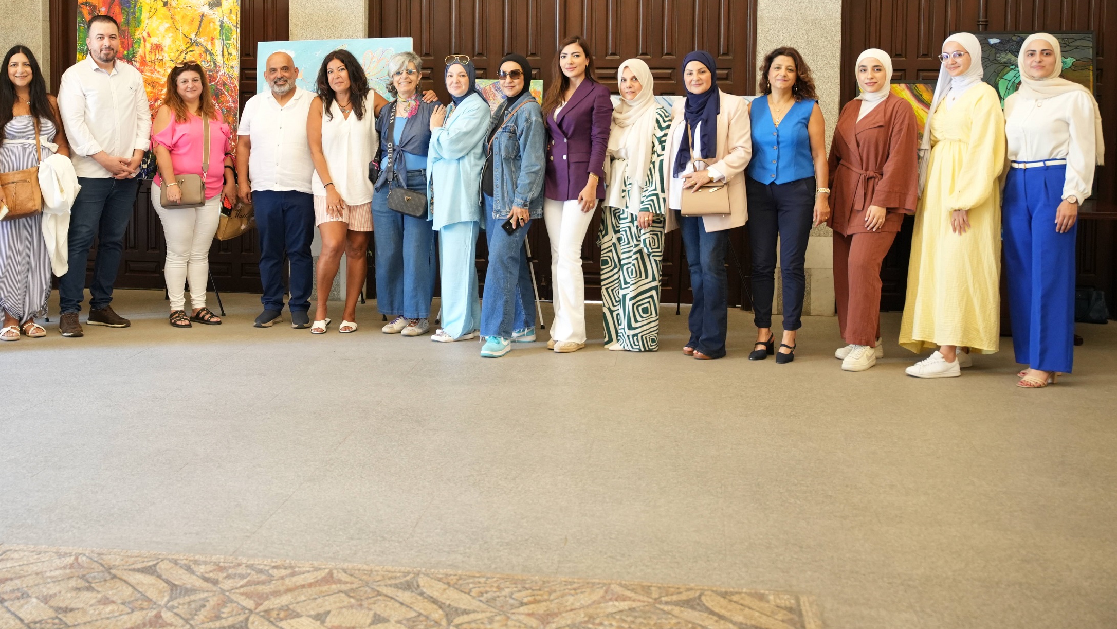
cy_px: 179
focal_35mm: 50
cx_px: 440
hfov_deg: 41.0
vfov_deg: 23.7
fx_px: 1485
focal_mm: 37.1
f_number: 2.8
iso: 2500
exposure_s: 1/60
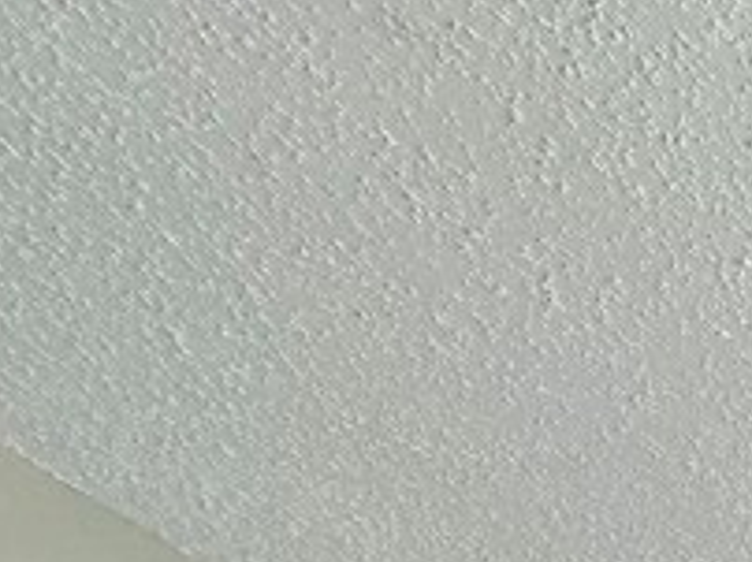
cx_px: 1623
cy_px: 1418
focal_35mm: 71
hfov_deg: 17.0
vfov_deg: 13.6
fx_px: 1541
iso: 200
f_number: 2.2
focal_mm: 2.22
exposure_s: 1/120
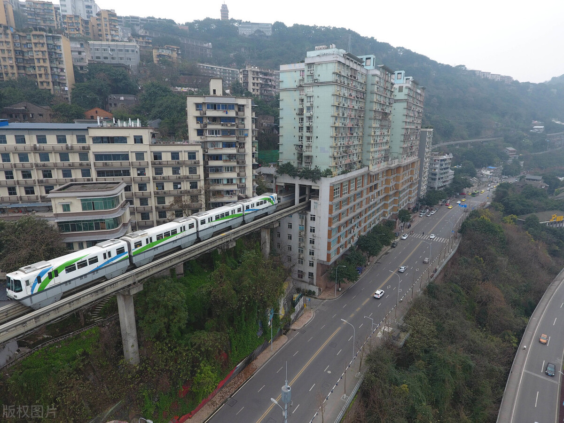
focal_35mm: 20
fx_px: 326
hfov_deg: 81.7
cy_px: 212
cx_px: 282
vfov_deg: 66.0
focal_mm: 3.61
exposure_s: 1/347
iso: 100
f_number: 2.8
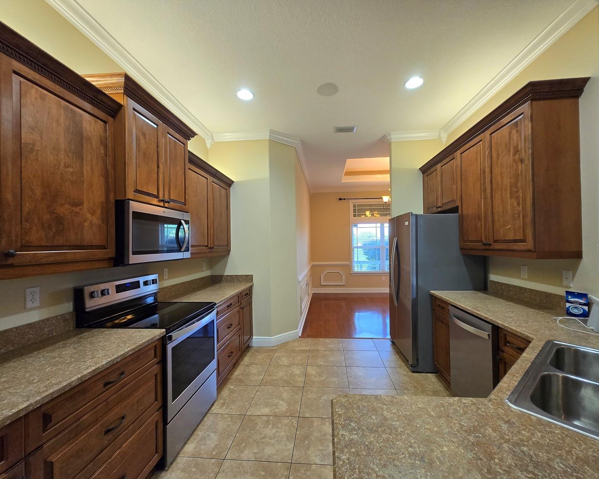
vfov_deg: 88.0
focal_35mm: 14
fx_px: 248
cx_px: 305
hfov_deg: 100.7
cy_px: 247
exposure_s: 1/60
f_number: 2.2
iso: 100
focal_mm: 1.7
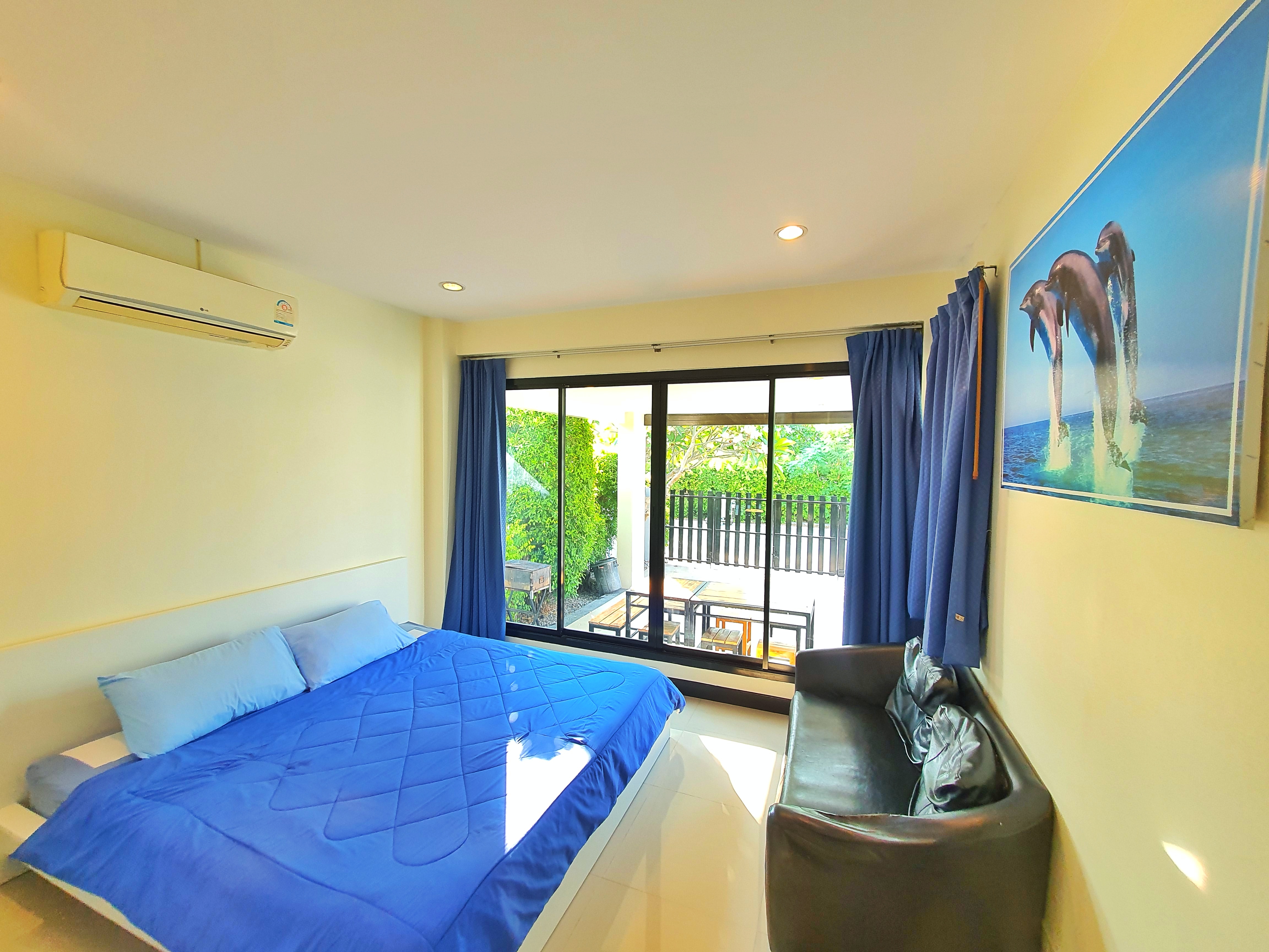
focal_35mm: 13
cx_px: 634
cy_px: 476
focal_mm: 1.8
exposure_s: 1/50
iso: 125
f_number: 2.2
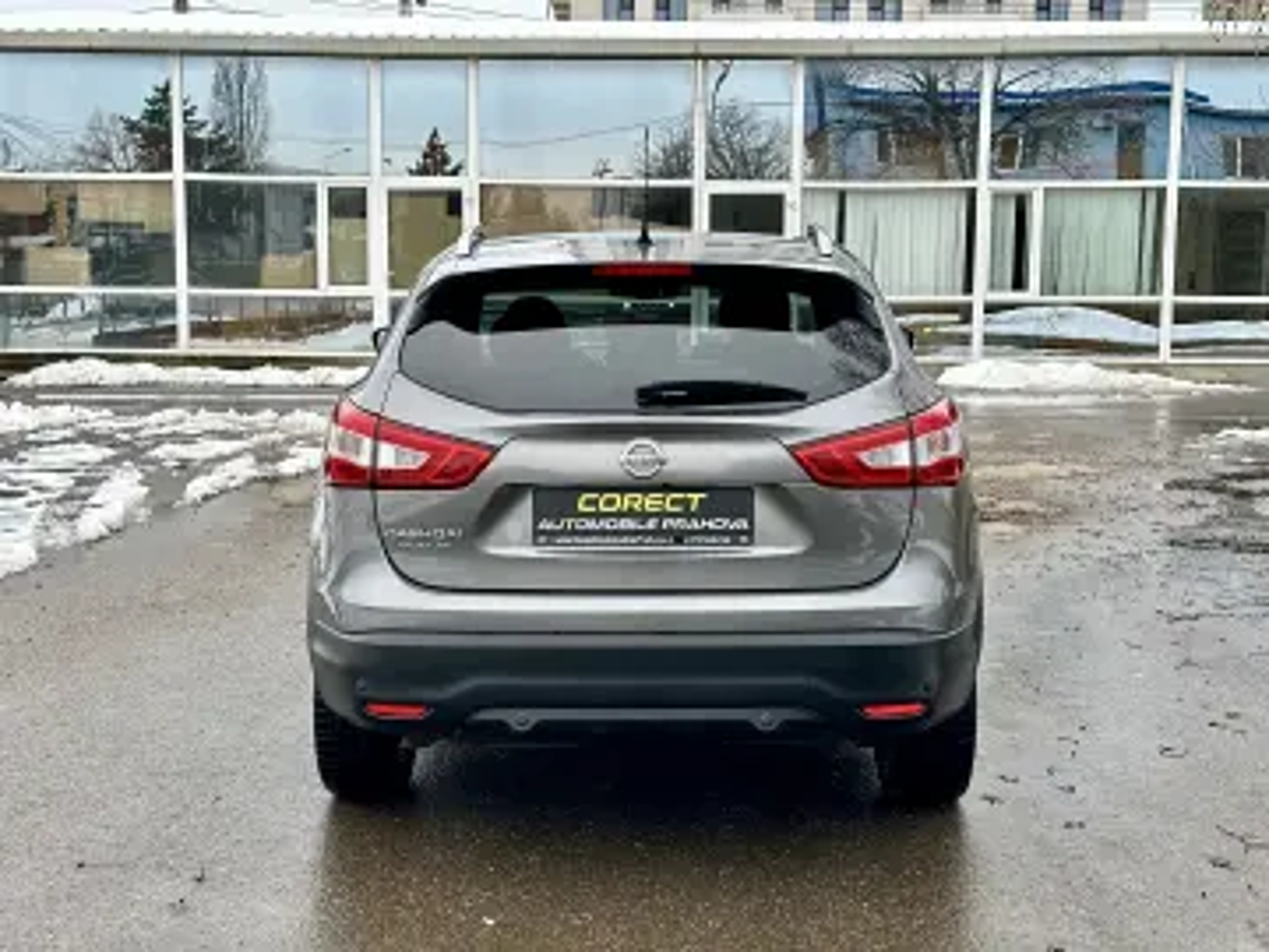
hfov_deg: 39.7
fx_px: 1760
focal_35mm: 48
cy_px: 476
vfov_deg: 30.3
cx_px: 634
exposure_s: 1/527
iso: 64
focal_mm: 6.86
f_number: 1.78
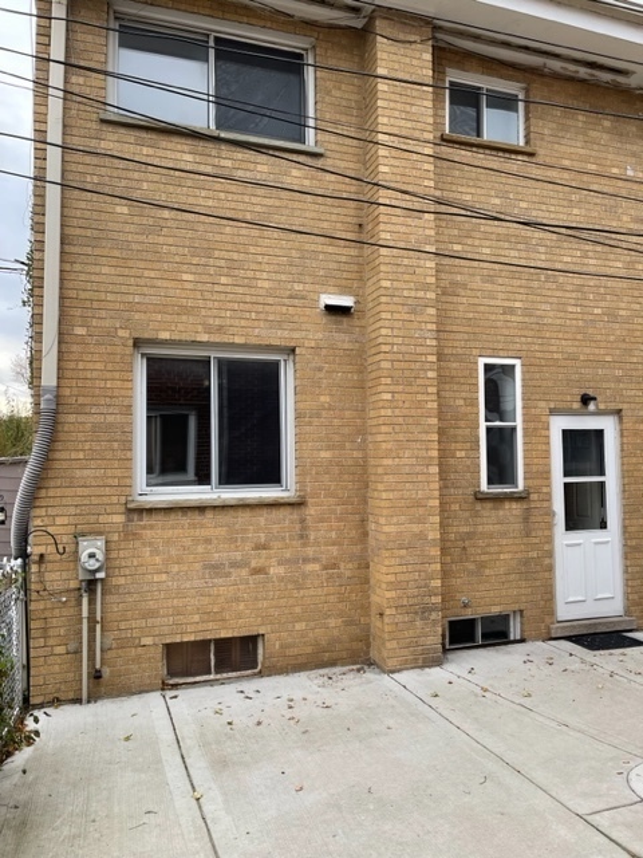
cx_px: 322
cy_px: 429
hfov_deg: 53.1
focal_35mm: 26
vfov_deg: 67.3
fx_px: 644
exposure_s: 1/599
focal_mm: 5.1
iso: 32
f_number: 1.6
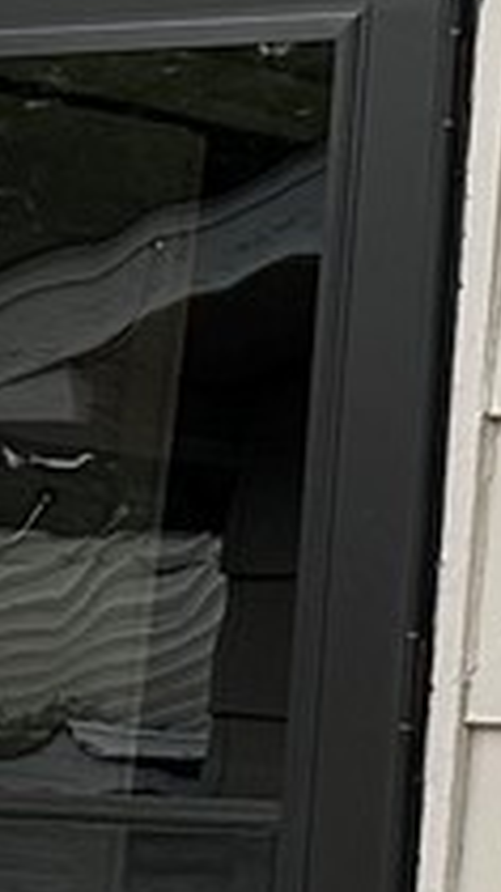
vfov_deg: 7.8
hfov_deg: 4.4
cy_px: 612
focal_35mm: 276
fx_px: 6524
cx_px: 798
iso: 50
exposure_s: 1/1869
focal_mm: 5.7
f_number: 1.5
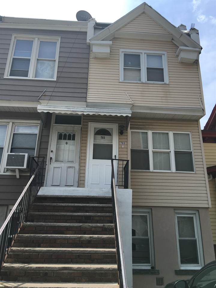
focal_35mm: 29
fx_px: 241
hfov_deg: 48.2
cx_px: 108
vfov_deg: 61.7
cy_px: 144
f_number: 2.2
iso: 25
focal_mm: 4.15
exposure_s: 1/1083
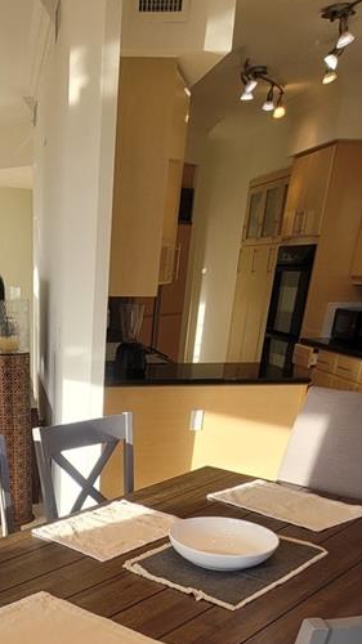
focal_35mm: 34
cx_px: 22
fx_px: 581
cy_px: 631
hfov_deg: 32.5
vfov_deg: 48.7
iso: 64
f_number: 2.2
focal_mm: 2.2
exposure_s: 1/120
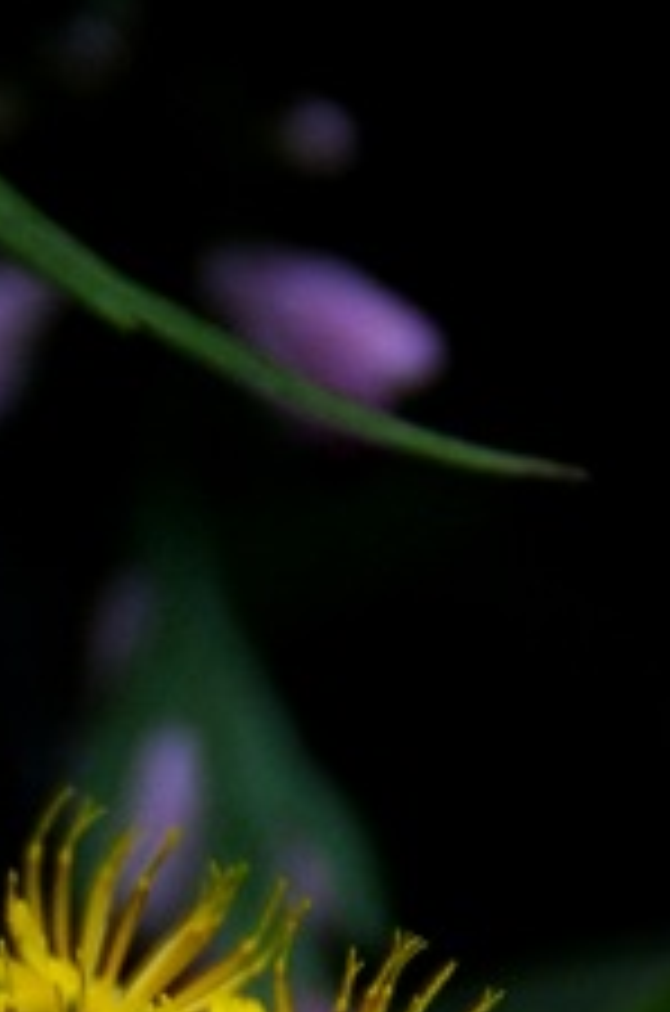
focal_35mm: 1601
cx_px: -247
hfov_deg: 0.9
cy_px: 837
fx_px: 44899
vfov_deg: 1.3
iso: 400
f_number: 5.6
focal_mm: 240
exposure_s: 1/1000
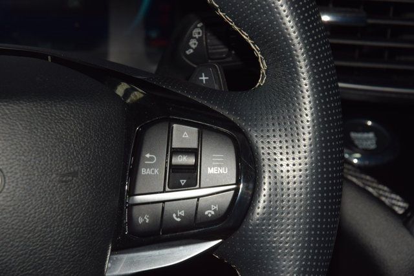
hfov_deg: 19.5
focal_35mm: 105
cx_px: 207
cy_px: 138
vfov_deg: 13.0
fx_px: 1208
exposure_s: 1/125
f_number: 8
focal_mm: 70
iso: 100
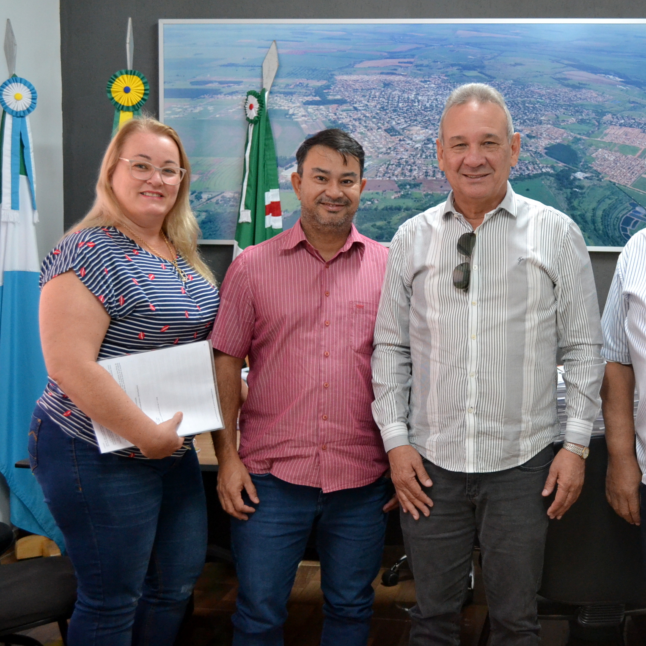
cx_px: 480
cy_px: 323
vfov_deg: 34.0
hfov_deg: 33.4
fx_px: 1056
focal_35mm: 50
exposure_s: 1/50
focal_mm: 26
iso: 1600
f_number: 4.2
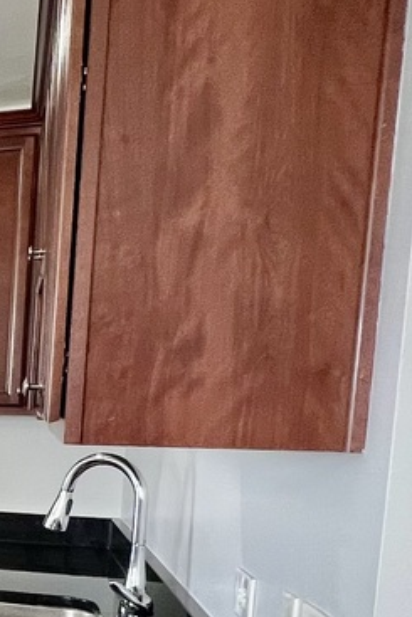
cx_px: -436
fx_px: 909
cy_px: 504
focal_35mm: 53
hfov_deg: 17.4
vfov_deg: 36.1
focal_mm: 1.57
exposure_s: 1/120
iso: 160
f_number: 1.8
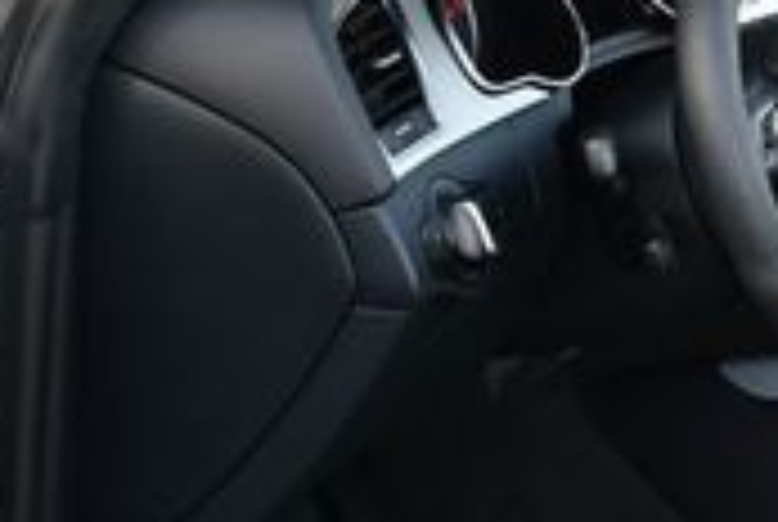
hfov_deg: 14.3
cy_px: 554
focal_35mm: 133
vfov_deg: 10.2
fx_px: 2879
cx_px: 1196
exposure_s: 1/250
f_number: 4
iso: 400
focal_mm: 18
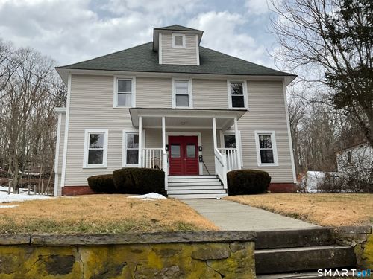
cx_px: 186
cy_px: 140
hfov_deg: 61.7
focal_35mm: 29
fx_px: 312
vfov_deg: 48.2
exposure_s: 1/1577
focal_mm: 3
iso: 16
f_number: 1.8
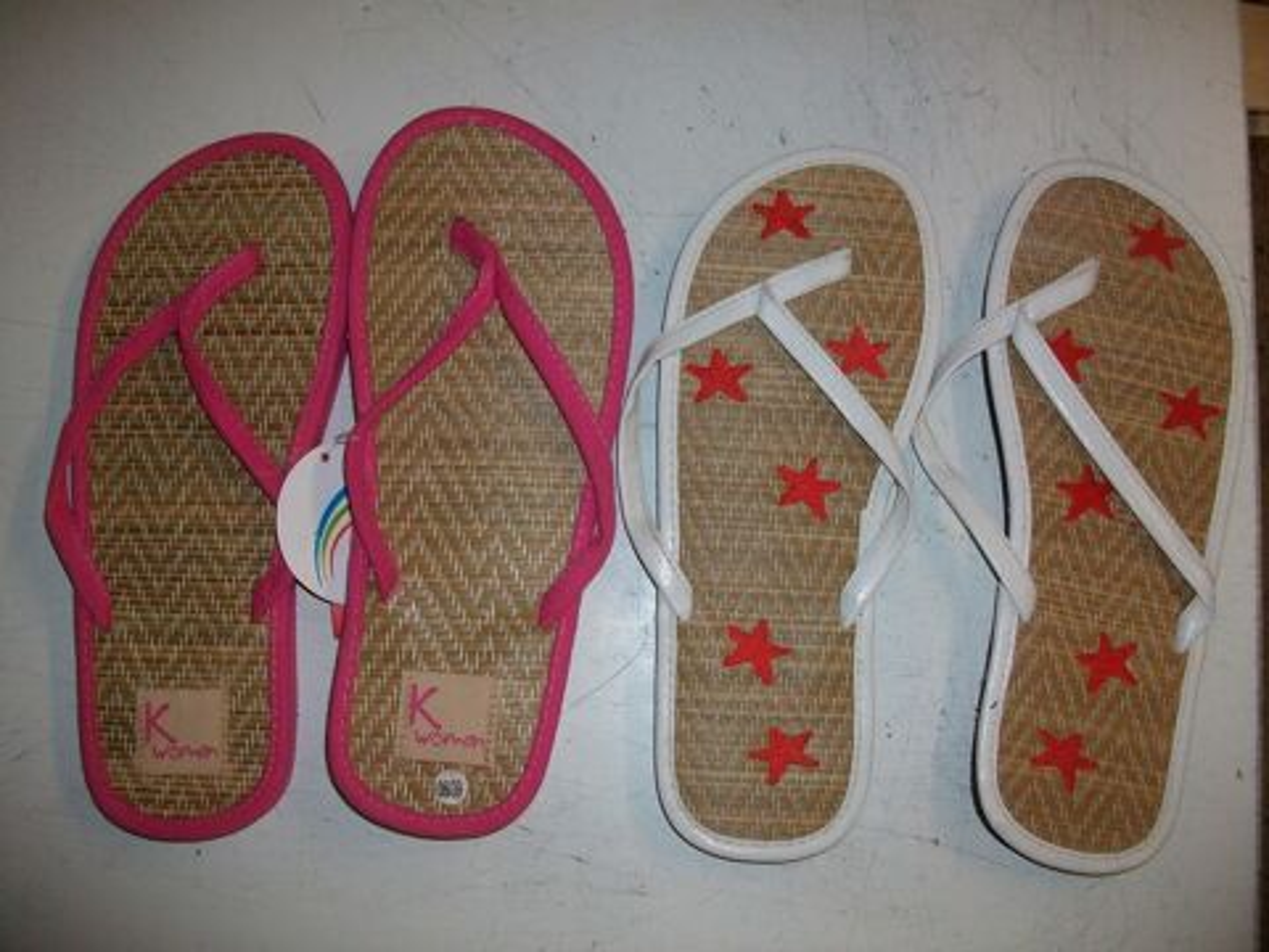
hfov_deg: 56.8
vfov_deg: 44.2
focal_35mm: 32
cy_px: 476
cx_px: 634
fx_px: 1173
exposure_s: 1/40
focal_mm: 5.7
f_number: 2.9
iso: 125
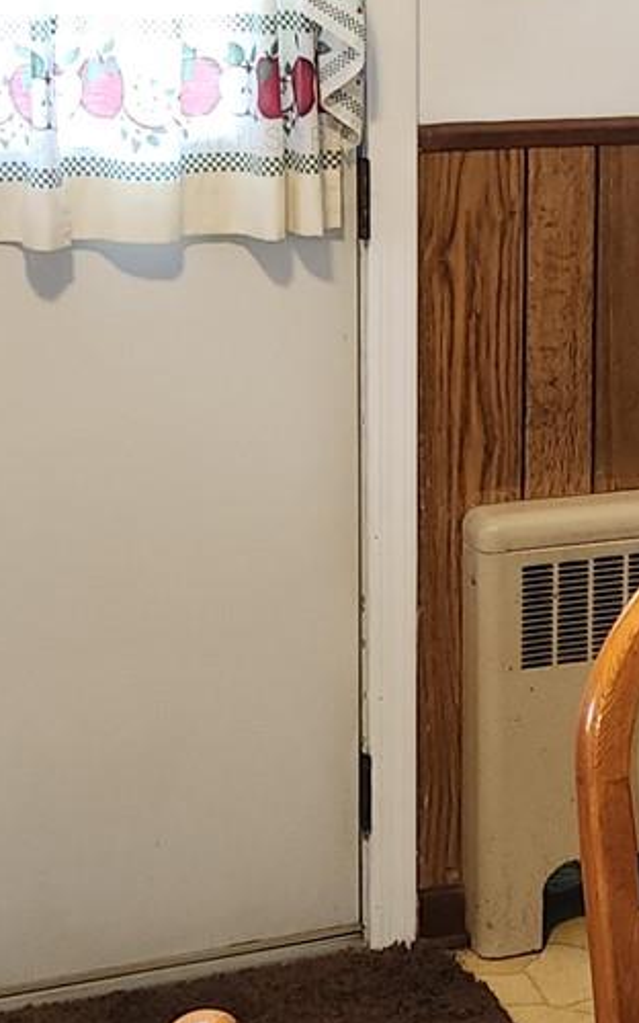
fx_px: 2786
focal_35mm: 100
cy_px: 408
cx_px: 711
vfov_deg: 20.8
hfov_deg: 12.8
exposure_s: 1/24
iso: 100
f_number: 1.8
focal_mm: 5.4
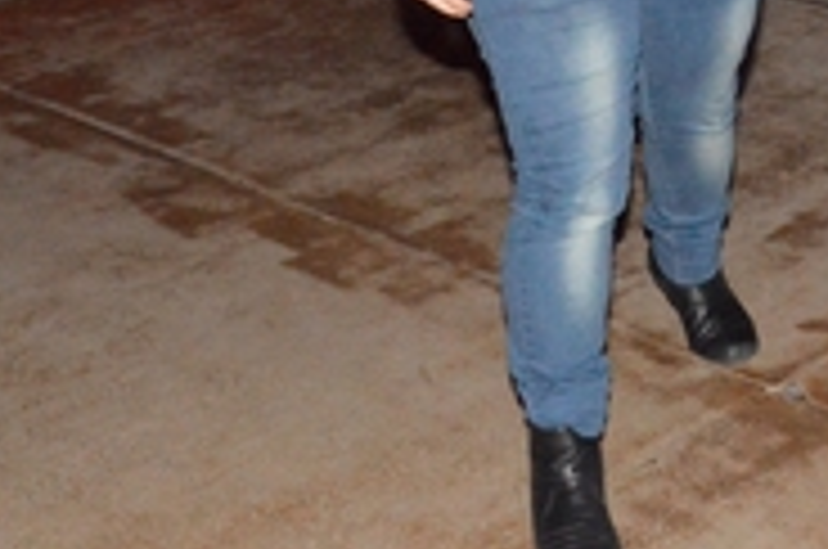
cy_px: -218
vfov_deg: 12.7
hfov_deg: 18.9
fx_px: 2356
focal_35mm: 103
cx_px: 968
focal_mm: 21
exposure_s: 1/60
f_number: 10
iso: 3200
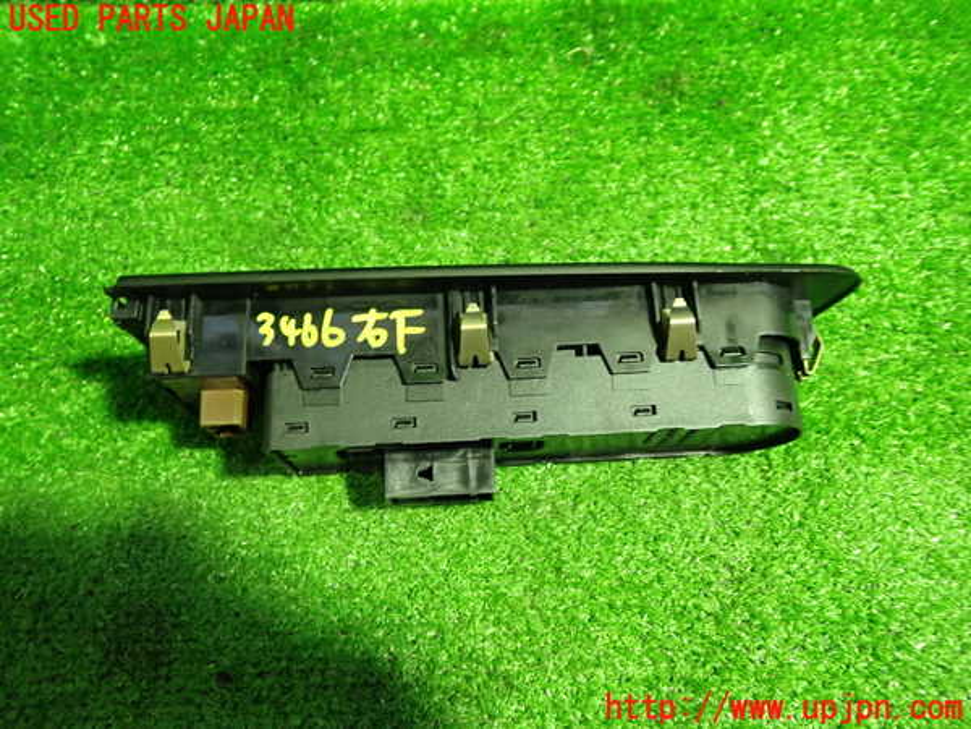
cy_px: 364
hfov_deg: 60.0
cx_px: 486
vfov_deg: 46.8
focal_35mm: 30
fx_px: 842
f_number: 2.3
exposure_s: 1/30
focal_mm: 5.4
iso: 500
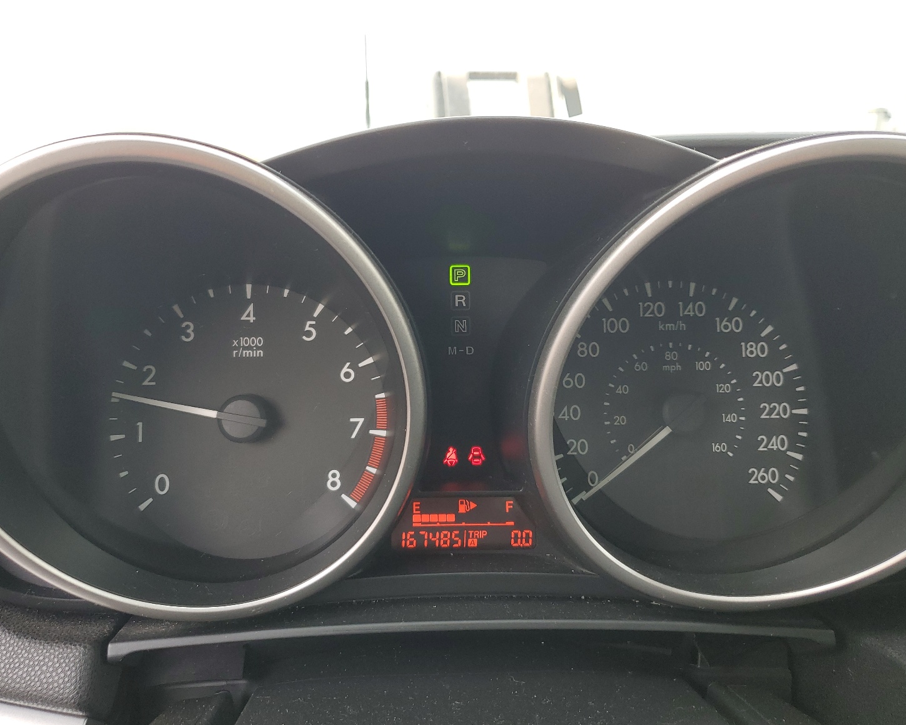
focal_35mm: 28
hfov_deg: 62.2
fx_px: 751
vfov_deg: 51.5
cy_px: 365
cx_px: 425
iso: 50
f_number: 1.5
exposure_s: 1/145
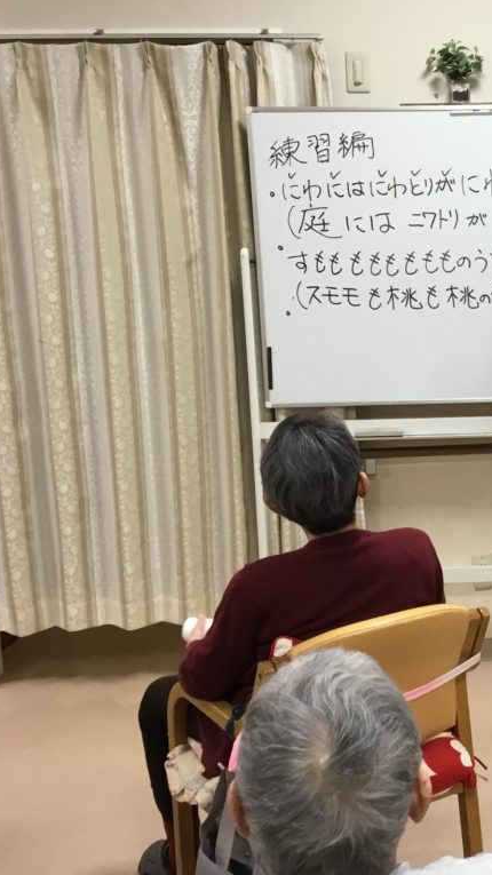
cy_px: 420
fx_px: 1230
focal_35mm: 53
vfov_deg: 39.2
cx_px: 545
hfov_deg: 21.4
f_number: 2.4
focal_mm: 3.3
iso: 64
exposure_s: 1/30
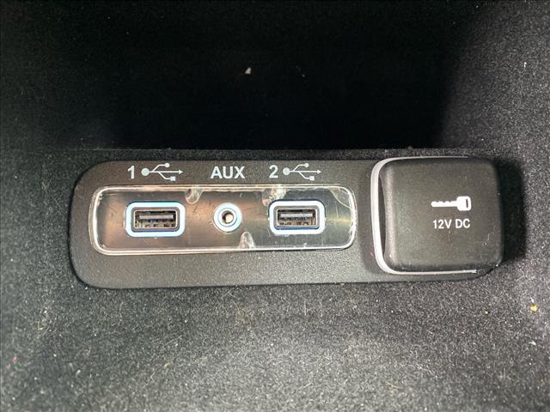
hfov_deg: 67.3
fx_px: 413
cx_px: 275
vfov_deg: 53.1
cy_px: 206
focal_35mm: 26
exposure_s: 1/22
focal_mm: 4.25
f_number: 1.8
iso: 1000
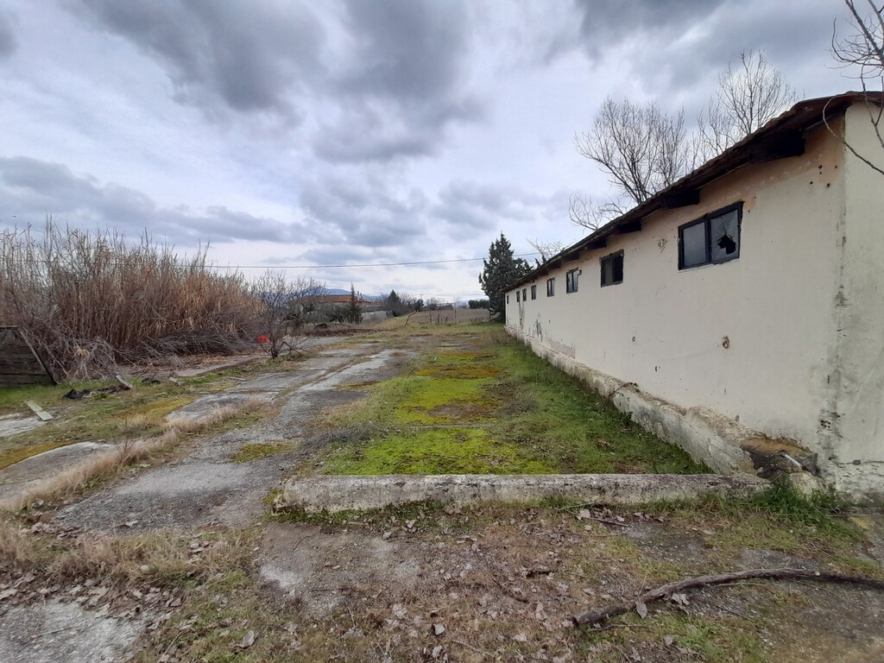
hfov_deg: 106.2
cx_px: 442
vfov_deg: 89.9
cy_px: 332
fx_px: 332
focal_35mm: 13
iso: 40
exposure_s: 1/884
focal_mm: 1.42
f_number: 2.2
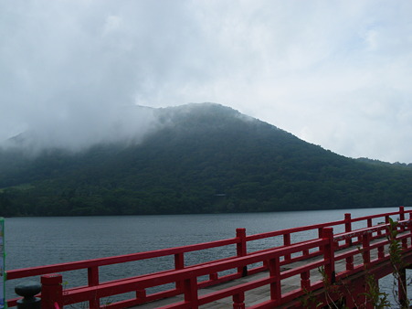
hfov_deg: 51.4
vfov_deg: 39.6
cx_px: 206
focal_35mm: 36
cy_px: 154
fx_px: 428
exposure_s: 1/320
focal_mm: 6.3
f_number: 5.4
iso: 64
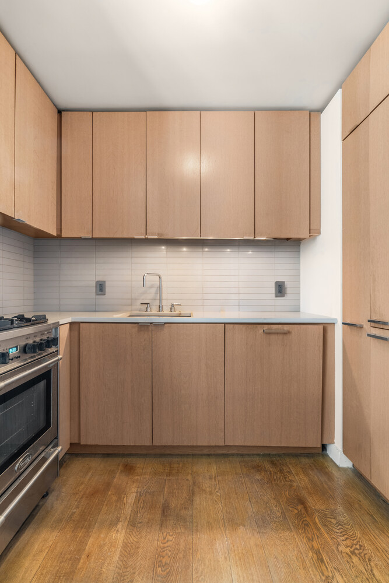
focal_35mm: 16
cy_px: 292
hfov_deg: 73.8
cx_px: 194
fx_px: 259
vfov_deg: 96.7
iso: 400
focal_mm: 16
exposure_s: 2.5
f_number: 11
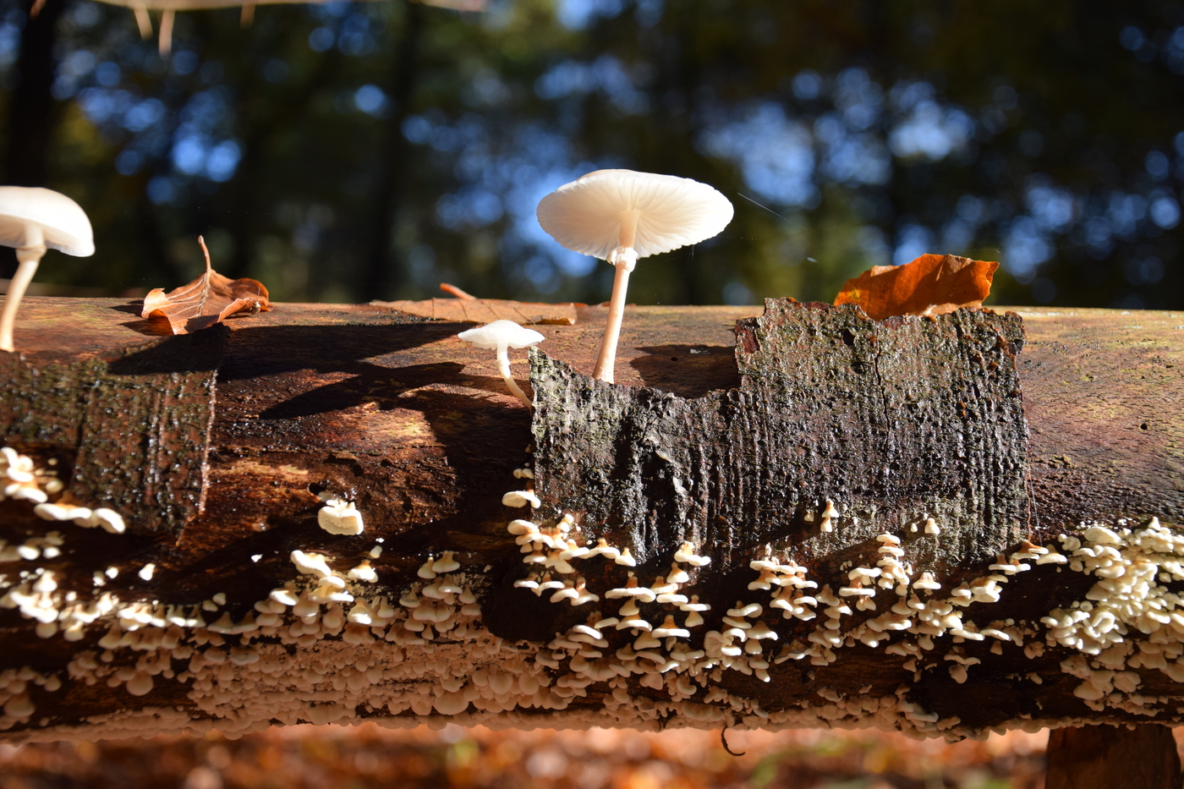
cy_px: 394
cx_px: 592
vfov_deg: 28.1
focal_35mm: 48
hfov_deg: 41.1
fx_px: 1578
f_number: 4.5
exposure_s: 1/400
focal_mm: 32
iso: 320
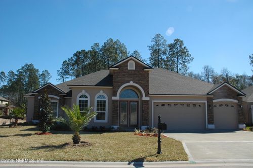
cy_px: 84
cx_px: 126
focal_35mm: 27
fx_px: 190
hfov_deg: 67.4
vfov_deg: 47.8
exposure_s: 1/250
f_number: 10
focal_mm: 18
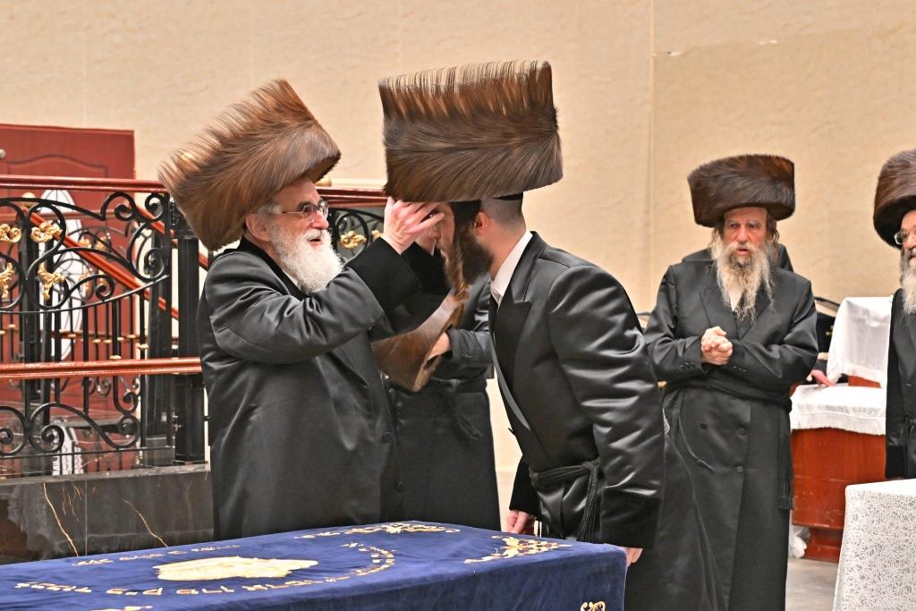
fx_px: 1832
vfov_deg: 18.9
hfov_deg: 28.1
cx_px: 458
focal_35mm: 72
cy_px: 306
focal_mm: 48
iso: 1600
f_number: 4
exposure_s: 1/400
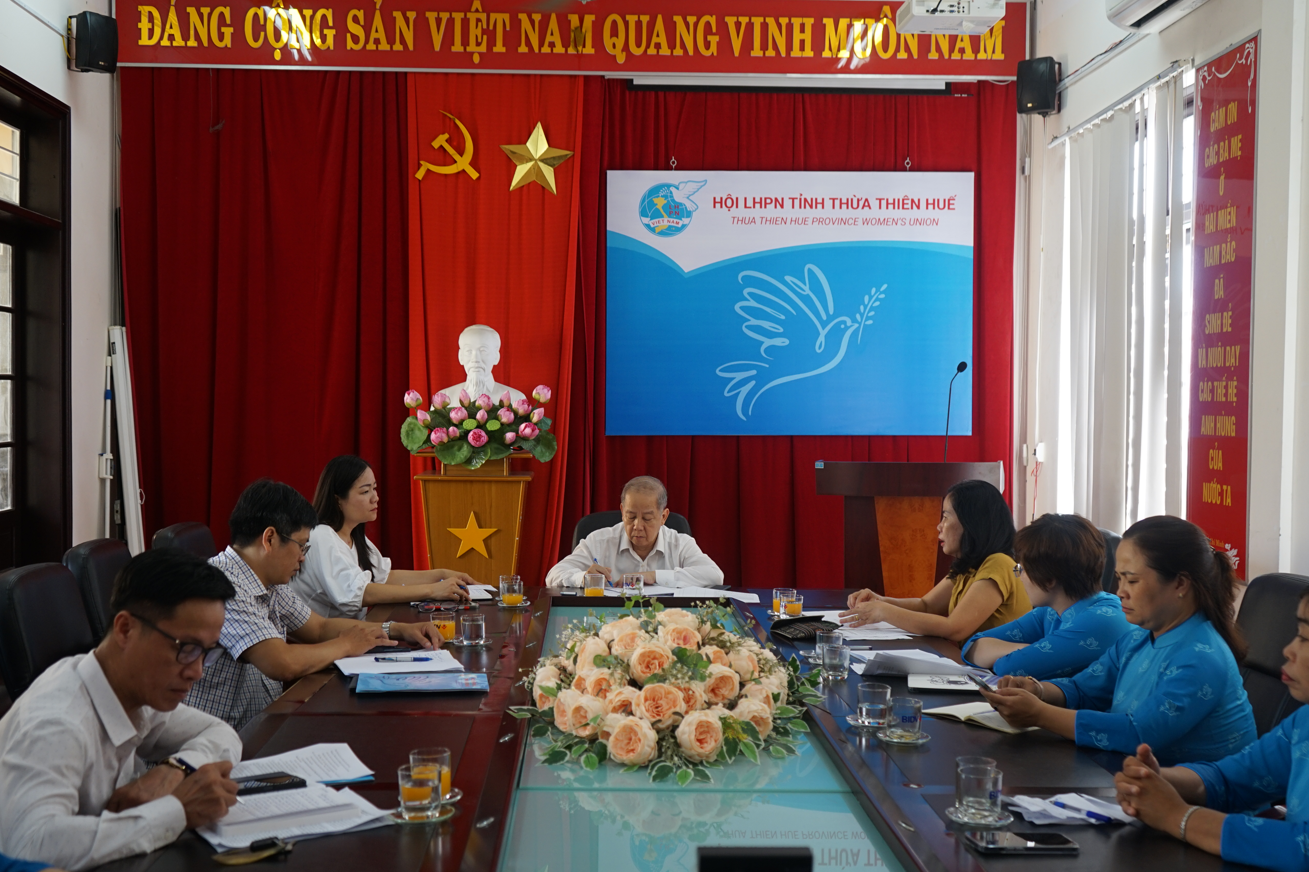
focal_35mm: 40
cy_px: 454
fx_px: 1454
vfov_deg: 33.4
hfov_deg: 48.4
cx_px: 619
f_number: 4
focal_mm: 34
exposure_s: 1/60
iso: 400
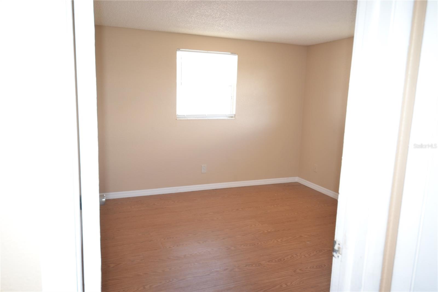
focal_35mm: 26
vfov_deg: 50.4
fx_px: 310
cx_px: 219
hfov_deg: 70.4
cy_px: 146
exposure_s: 1/60
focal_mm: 17
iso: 450
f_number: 4.2
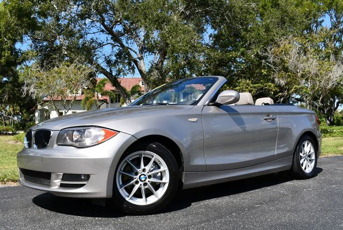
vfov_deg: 36.9
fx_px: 343
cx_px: 172
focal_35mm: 36
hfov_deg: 53.1
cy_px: 115
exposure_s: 1/250
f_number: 8
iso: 100
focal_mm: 18
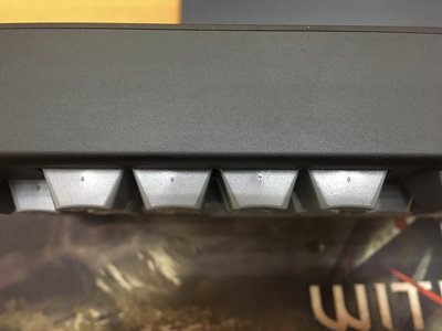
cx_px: 221
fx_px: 370
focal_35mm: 29
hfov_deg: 61.7
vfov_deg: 48.2
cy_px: 166
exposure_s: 1/25
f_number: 2.2
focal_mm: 4.15
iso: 200
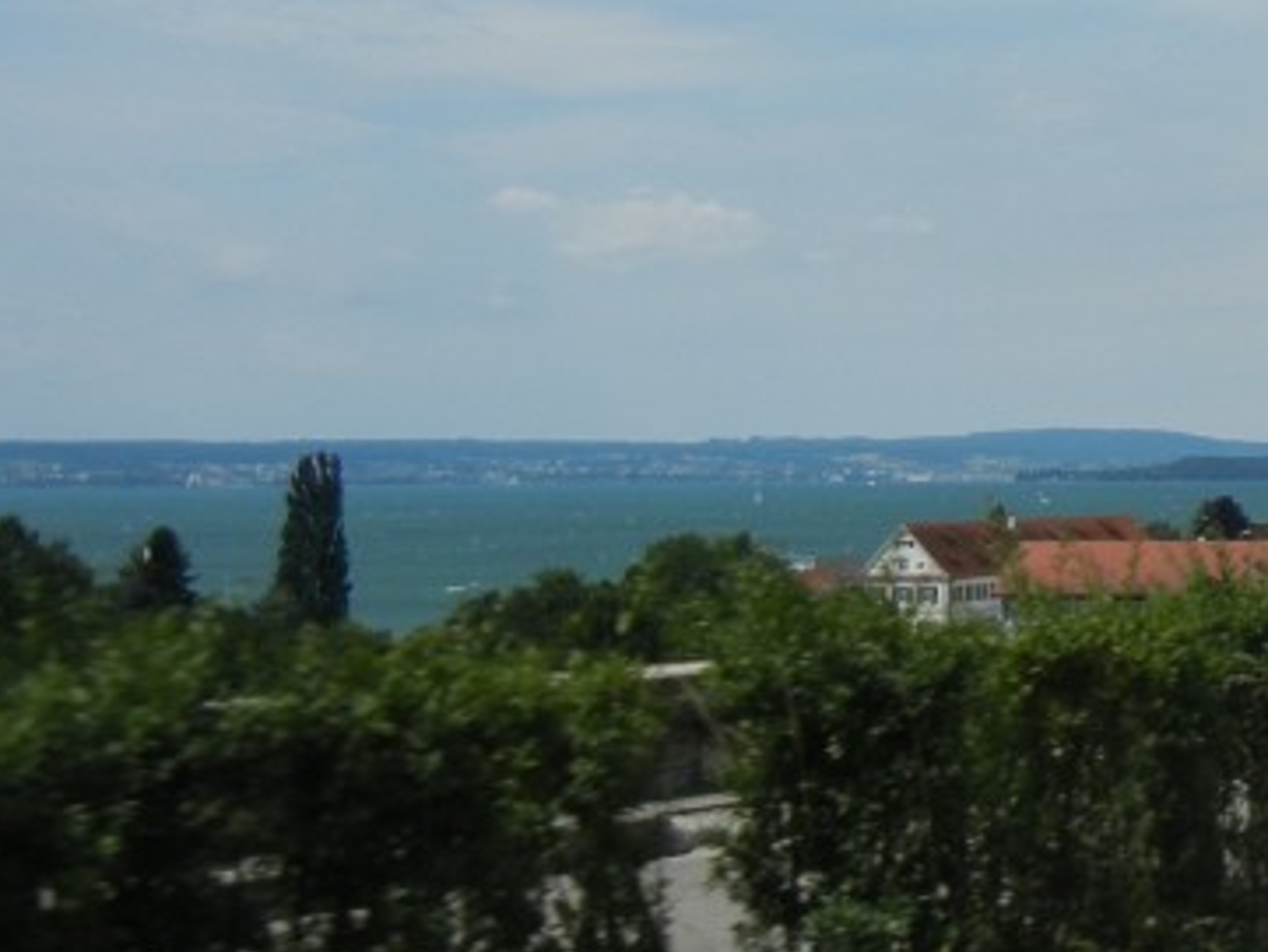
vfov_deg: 17.1
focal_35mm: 85
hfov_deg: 20.8
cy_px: 39
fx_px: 3115
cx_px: 1693
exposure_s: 1/670
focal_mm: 5.4
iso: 160
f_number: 7
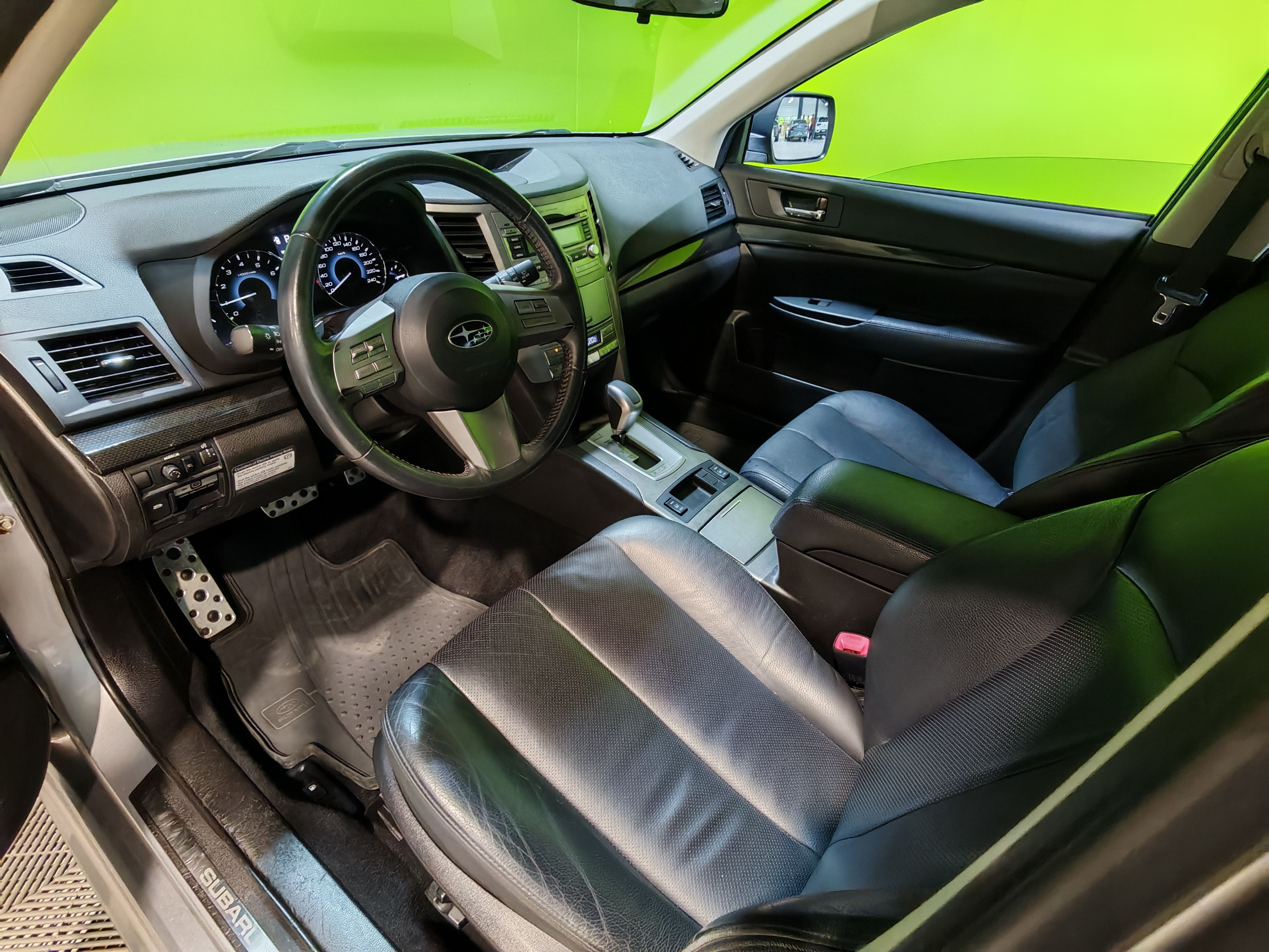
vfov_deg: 71.6
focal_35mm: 18
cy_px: 476
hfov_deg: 87.8
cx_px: 634
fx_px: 660
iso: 320
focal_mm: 1.82
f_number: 2
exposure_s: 1/33
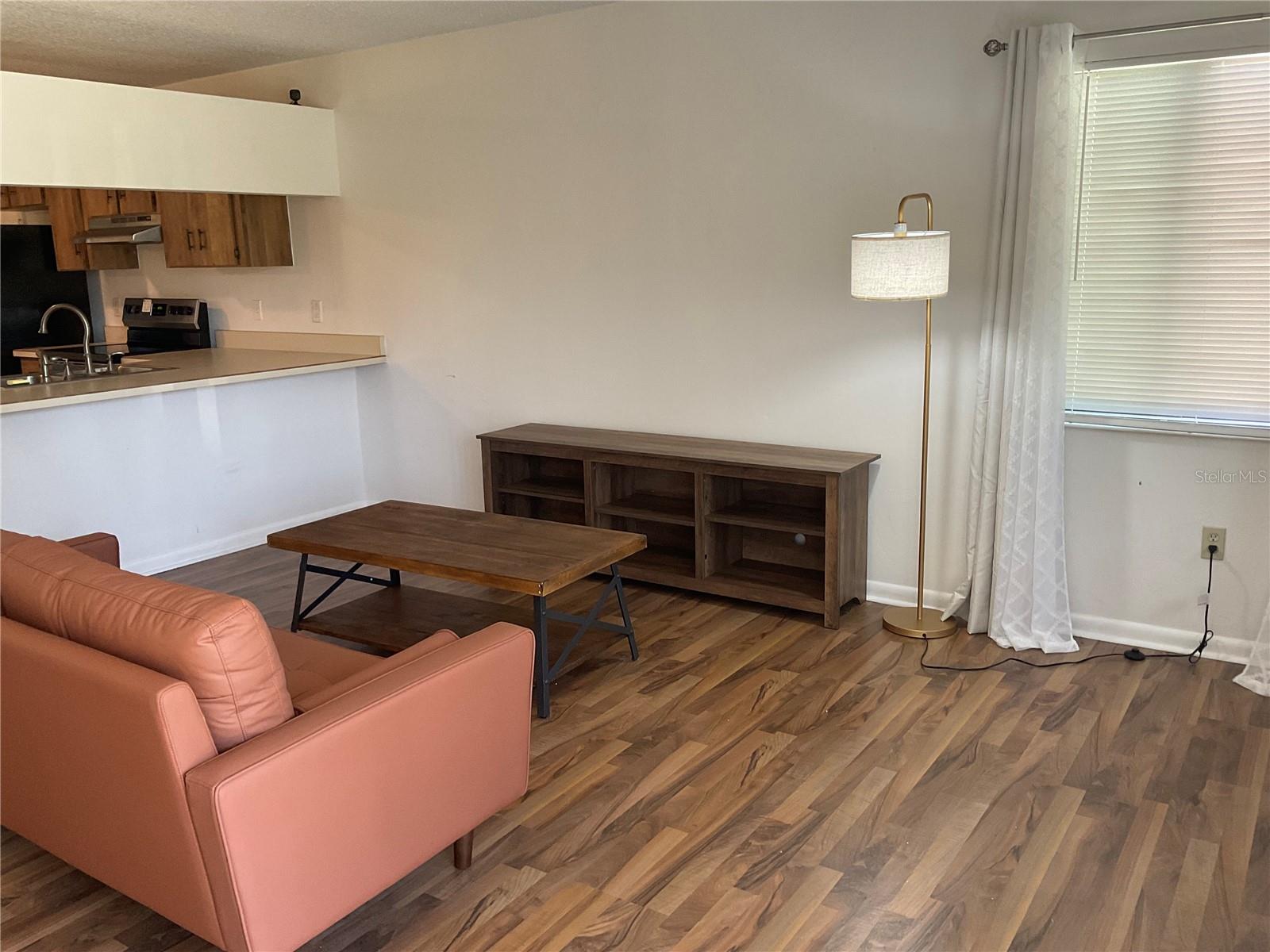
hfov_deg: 61.7
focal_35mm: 29
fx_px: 1064
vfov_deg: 48.2
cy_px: 476
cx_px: 635
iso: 64
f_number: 1.8
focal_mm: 3
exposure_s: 1/64
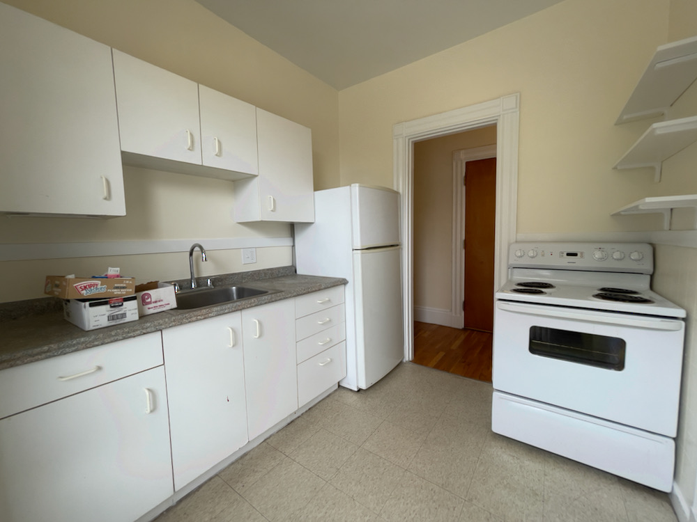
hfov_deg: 106.2
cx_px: 348
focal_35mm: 13
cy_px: 261
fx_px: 262
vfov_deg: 89.9
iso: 100
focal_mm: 1.54
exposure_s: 1/120
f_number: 2.4
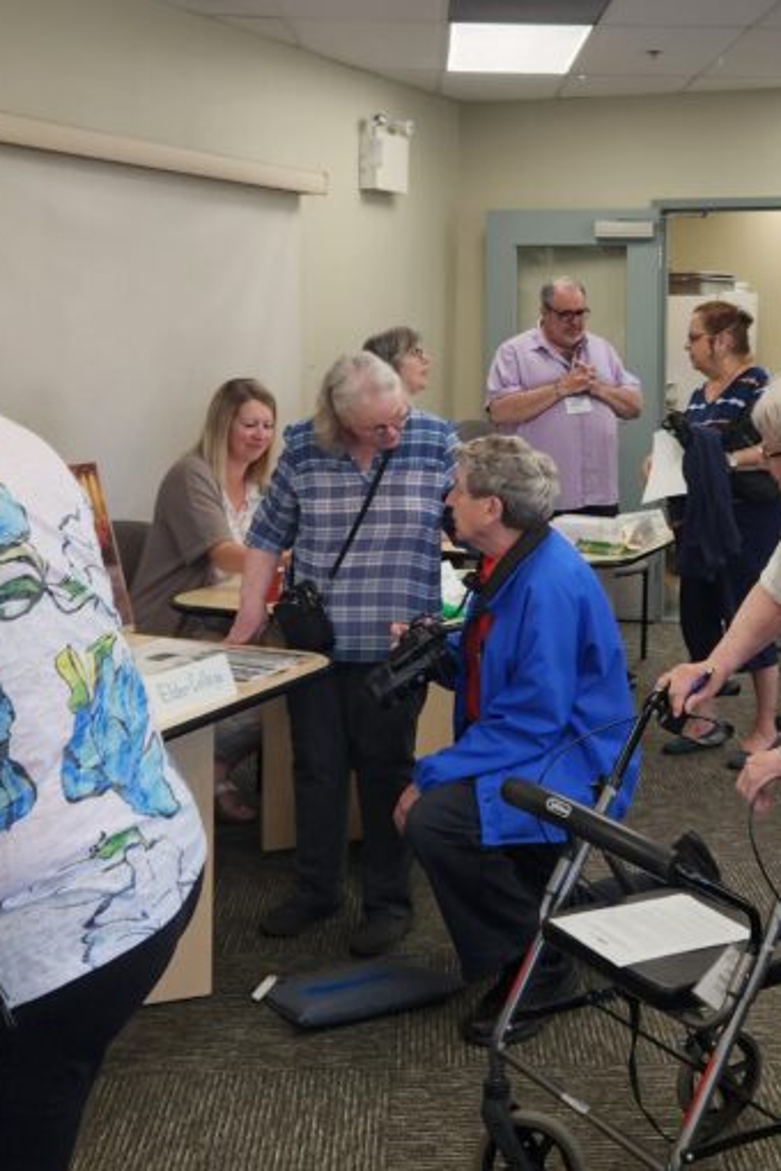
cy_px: 402
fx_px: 1562
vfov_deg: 40.7
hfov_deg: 27.9
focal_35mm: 48
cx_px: 517
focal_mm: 5.4
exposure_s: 1/120
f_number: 1.8
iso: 50
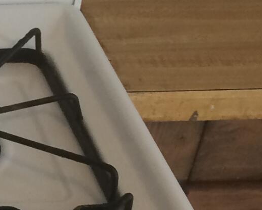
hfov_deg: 10.3
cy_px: 204
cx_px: -348
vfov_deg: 9.3
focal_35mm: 165
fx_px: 1279
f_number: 2.2
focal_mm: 4.15
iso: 40
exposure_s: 1/30
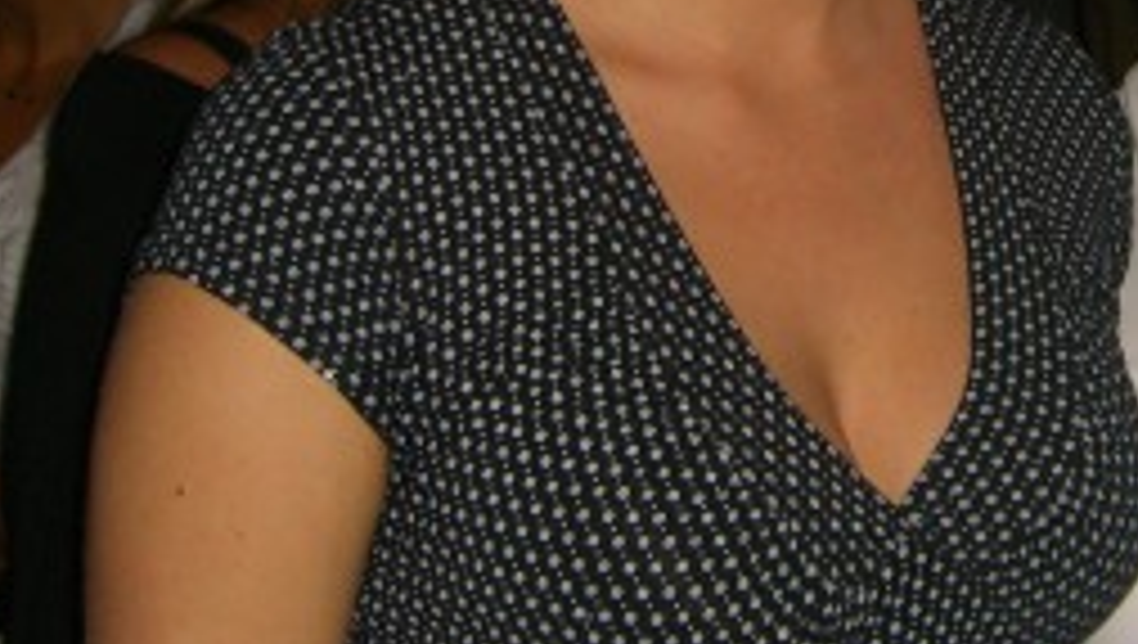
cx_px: 1003
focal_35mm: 98
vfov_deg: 12.2
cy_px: -41
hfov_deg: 21.3
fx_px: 2961
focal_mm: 7.9
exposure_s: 1/60
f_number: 2.8
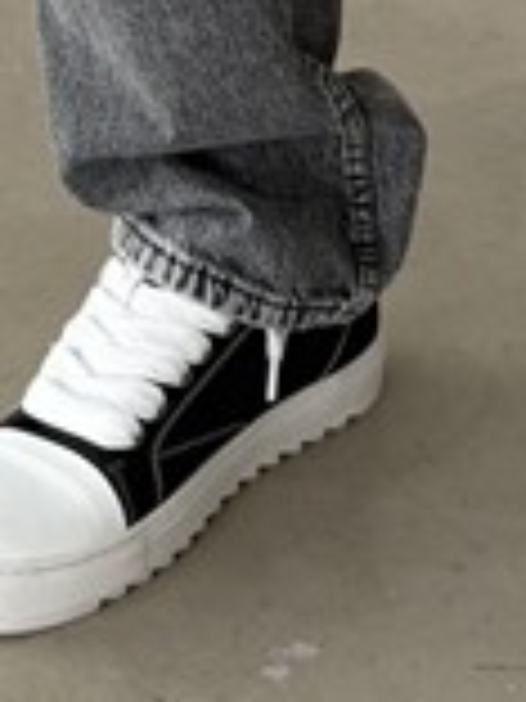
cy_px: -792
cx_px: 306
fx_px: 2492
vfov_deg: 13.3
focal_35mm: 123
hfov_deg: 12.0
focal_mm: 6.76
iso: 64
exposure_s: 1/266
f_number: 1.78
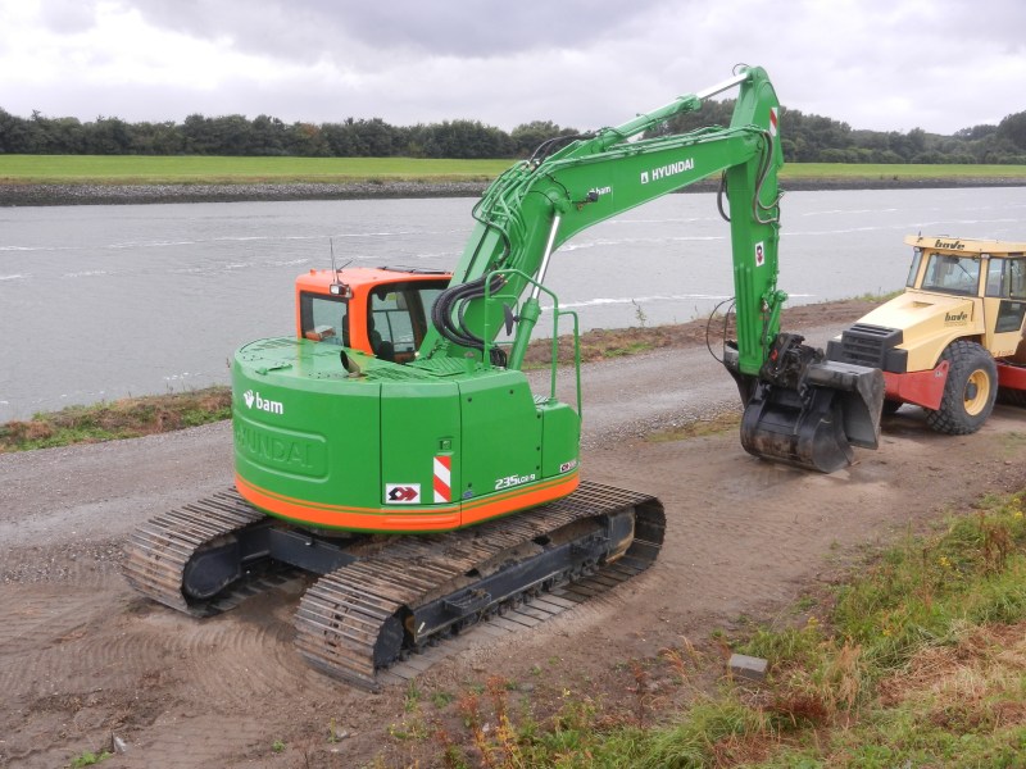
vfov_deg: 37.7
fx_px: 1126
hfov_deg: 49.0
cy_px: 384
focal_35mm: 38
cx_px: 513
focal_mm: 6.9
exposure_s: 1/250
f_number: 4
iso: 160
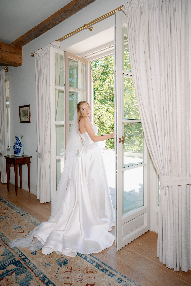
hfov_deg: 53.1
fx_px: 191
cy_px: 143
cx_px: 96
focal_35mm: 24
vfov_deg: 73.7
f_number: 6.3
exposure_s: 1/160
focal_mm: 24
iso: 320
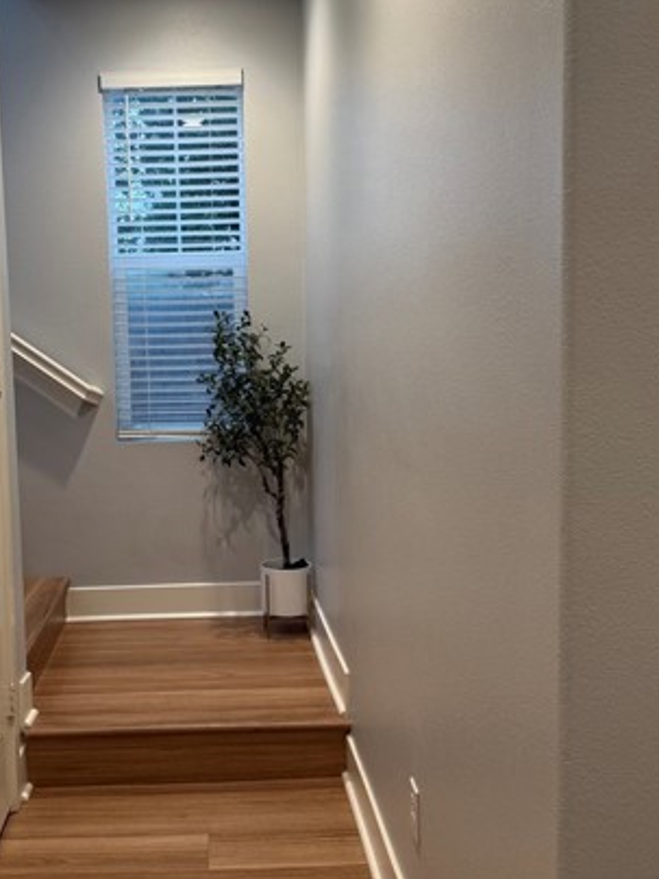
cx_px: 202
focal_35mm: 38
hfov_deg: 37.2
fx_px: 965
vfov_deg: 49.0
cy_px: 416
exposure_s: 1/120
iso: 160
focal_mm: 6.76
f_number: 1.78
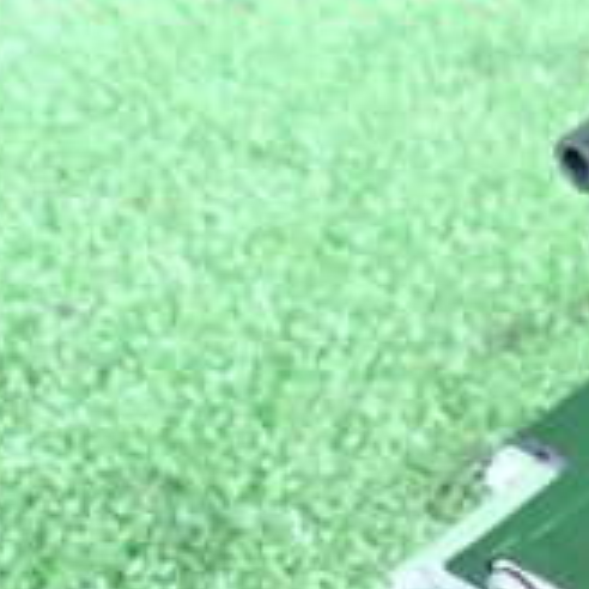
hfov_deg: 18.6
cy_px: 718
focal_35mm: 81
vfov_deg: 20.0
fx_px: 1559
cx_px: 909
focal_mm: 4.5
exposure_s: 1/30
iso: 500
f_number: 2
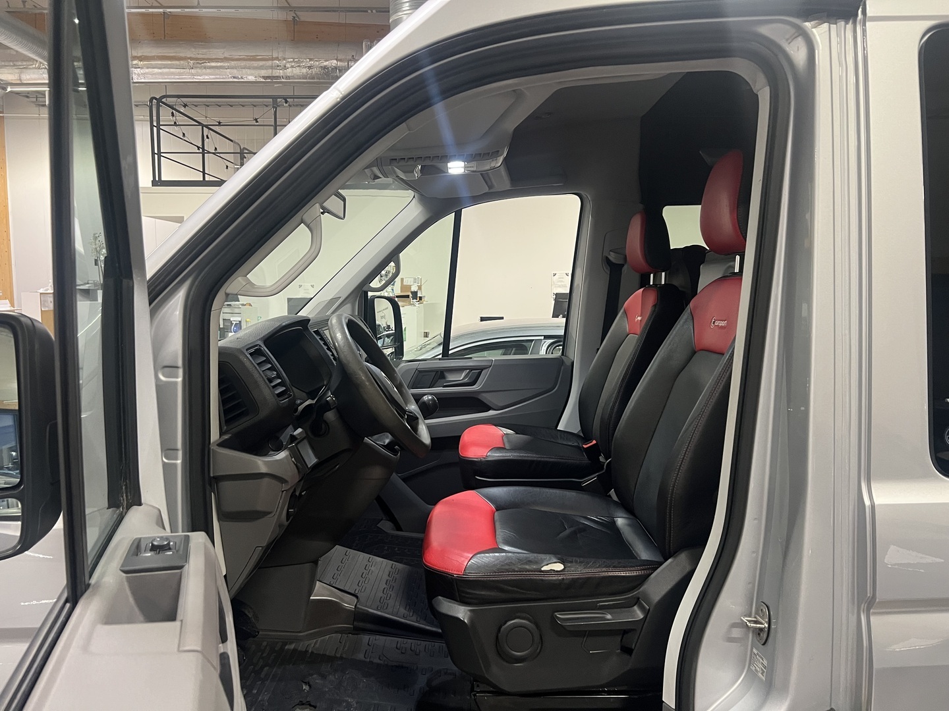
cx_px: 474
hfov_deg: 67.3
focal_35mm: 26
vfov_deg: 53.1
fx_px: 713
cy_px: 356
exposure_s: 1/50
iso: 320
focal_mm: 5.7
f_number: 1.5
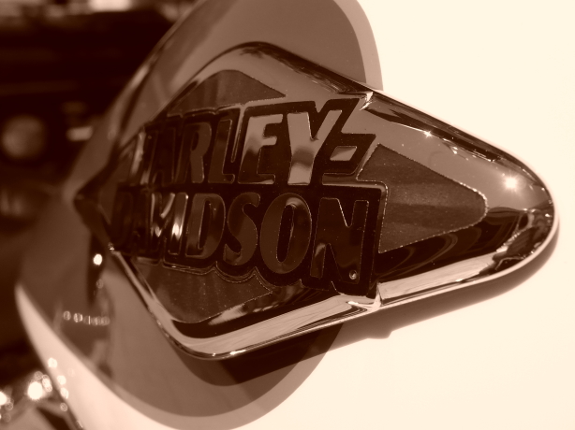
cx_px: 288
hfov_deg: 39.7
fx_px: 797
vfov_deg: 30.2
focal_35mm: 48
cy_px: 215
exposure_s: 1/200
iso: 100
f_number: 9
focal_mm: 7.9
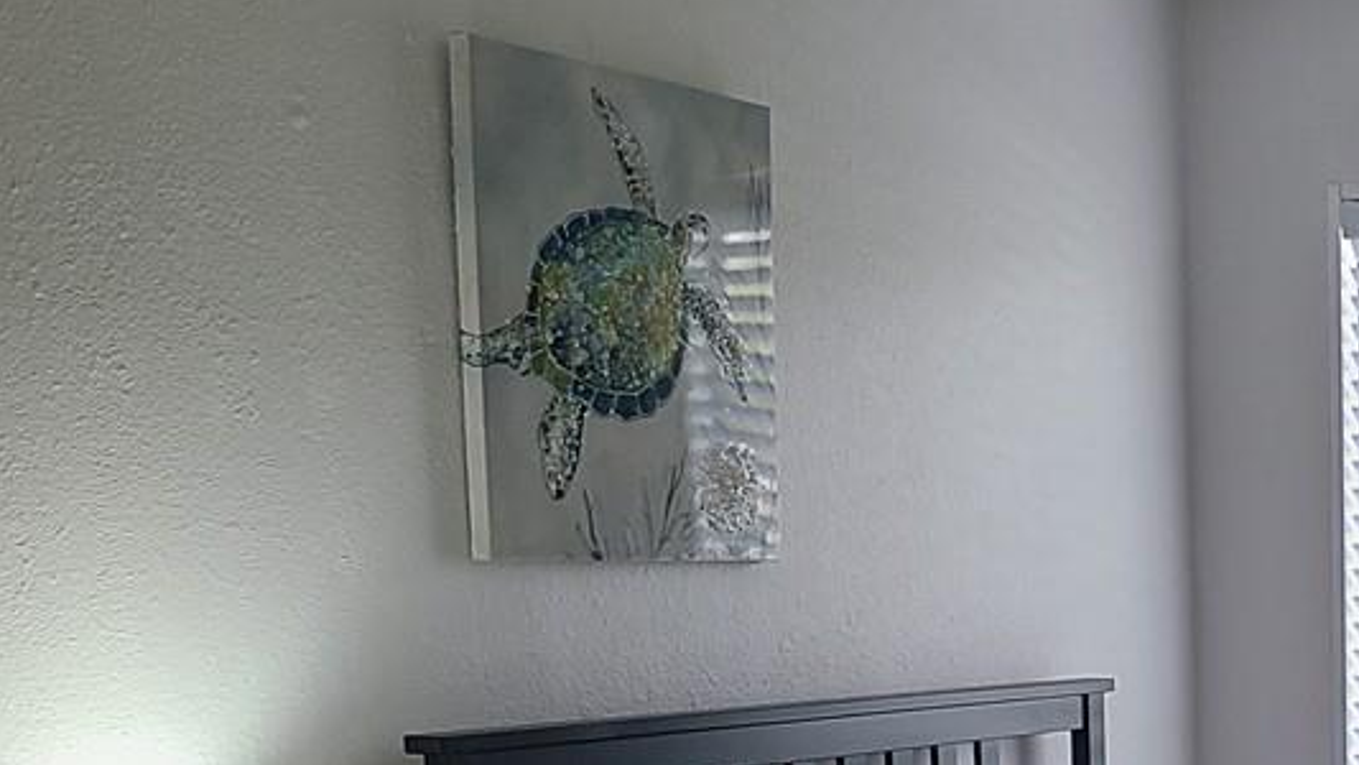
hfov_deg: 23.1
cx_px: 1586
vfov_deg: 13.3
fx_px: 3063
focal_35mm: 85
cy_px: 1224
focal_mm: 5.4
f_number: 1.8
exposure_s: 1/60
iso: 64
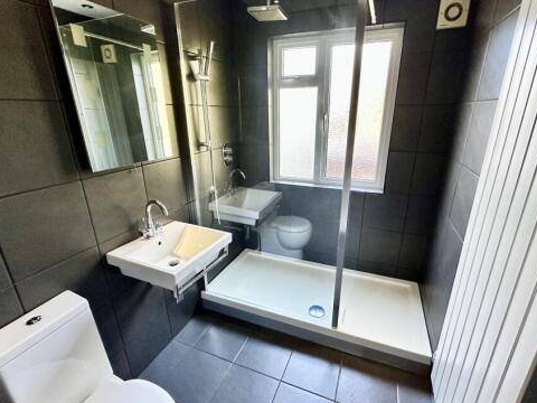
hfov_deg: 91.0
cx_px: 278
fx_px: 264
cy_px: 201
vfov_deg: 74.7
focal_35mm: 17
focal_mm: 2.22
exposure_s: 1/50
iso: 320
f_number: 2.2
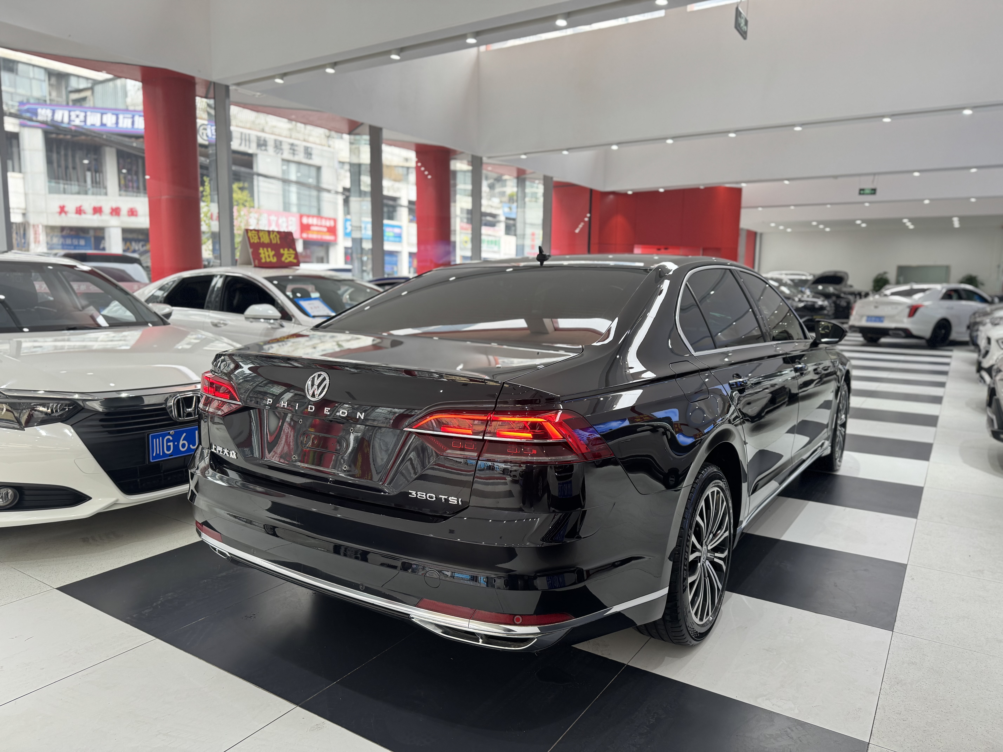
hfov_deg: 71.6
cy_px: 376
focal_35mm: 24
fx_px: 695
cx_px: 502
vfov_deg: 56.8
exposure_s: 1/100
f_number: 1.78
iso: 100
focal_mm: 6.76
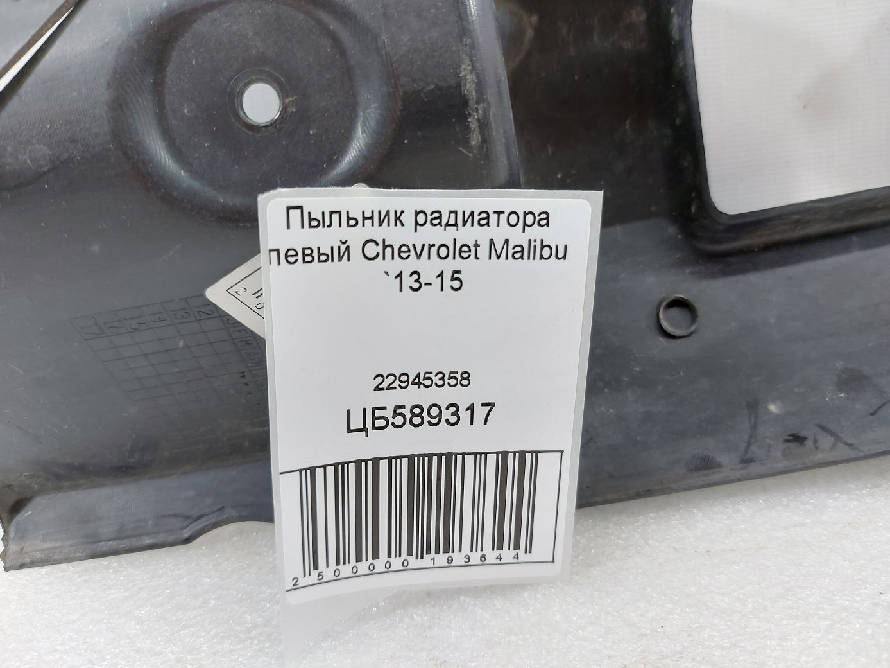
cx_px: 445
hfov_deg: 71.6
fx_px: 617
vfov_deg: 56.8
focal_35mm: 24
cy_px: 334
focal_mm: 5.23
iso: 125
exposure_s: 1/50
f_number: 1.8
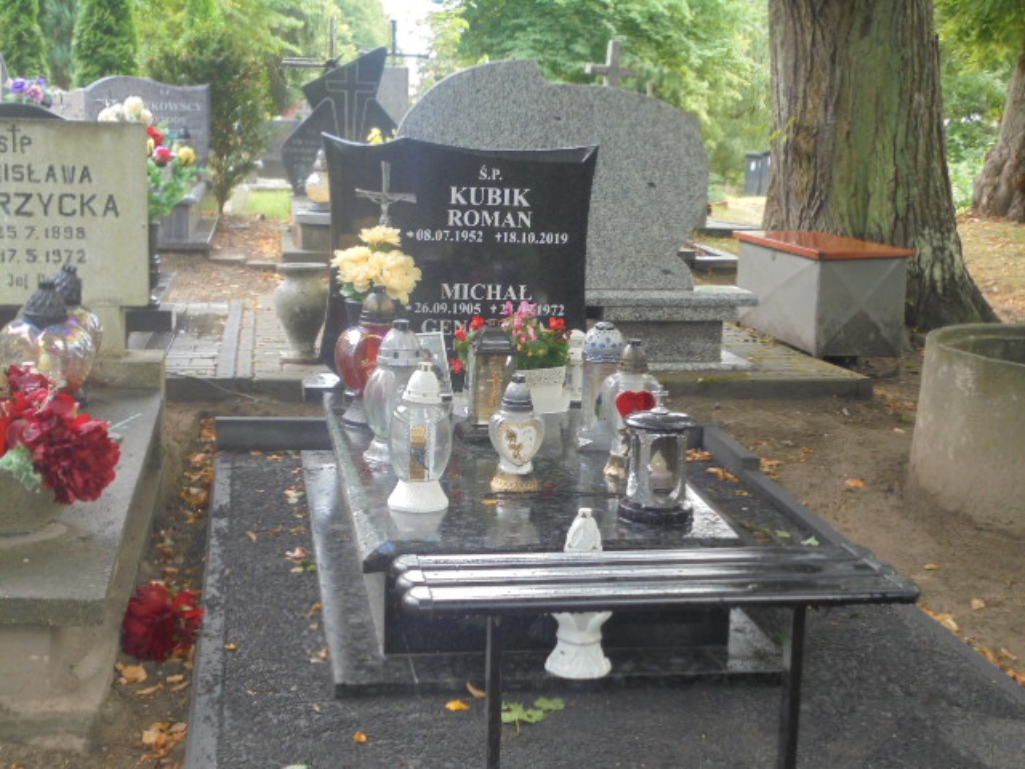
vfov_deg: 29.7
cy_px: 384
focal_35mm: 49
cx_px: 512
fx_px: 1451
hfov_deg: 38.9
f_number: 4.8
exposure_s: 1/30
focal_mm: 8.9
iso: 100
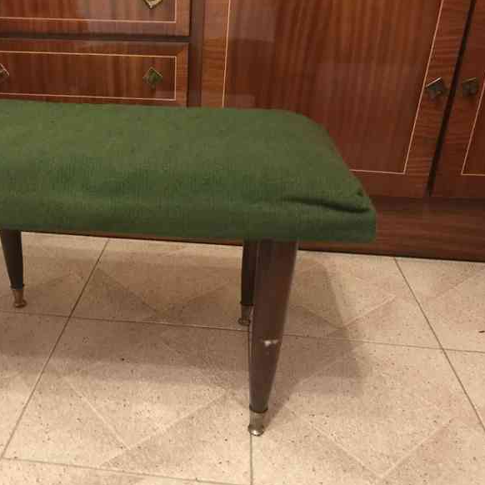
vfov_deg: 48.4
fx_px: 539
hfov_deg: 47.8
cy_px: 247
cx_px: 169
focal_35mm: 34
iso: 100
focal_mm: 3.99
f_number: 1.8
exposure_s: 1/5
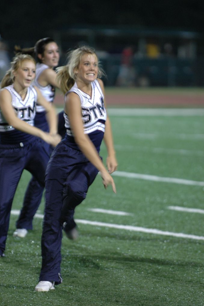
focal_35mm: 302
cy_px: 153
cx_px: 102
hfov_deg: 4.5
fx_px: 2568
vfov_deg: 6.8
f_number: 2.8
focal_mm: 200
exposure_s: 1/60
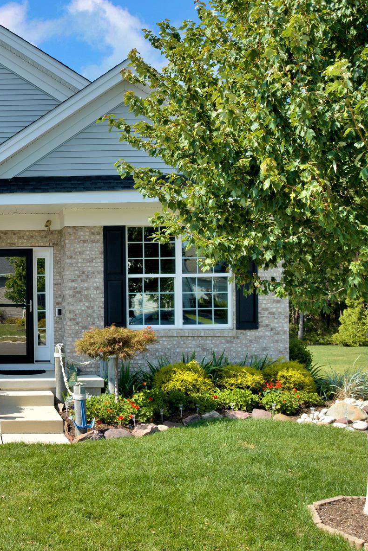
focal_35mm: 43
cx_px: -63
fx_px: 659
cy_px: 292
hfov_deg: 27.7
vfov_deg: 45.4
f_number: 2.8
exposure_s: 1/2500
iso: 130
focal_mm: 12.29
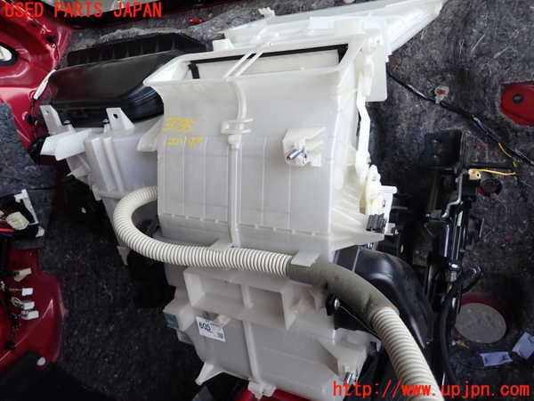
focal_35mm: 25
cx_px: 267
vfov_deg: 54.9
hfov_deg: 69.4
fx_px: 386
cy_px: 200
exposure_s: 1/160
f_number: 2
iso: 200
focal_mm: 4.5
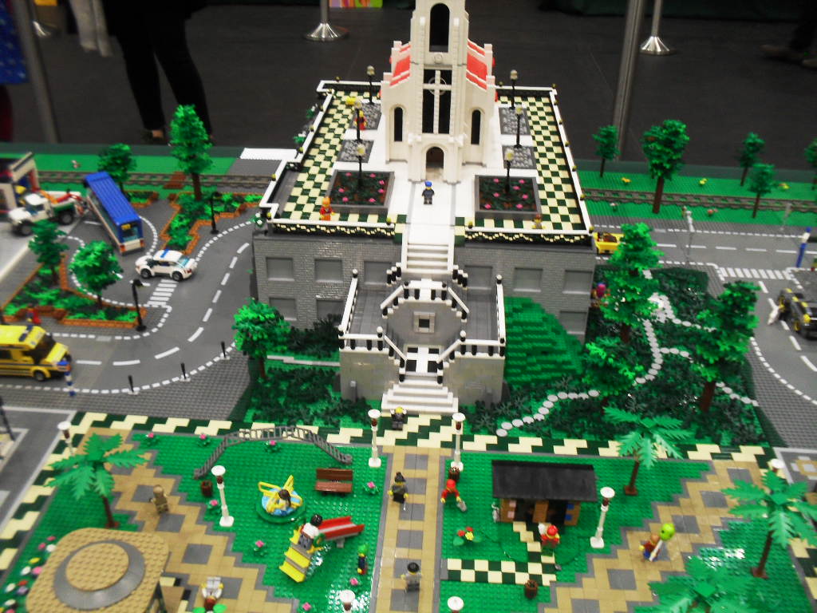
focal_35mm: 35
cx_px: 408
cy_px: 306
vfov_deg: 40.7
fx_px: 826
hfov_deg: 52.6
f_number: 3.2
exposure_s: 1/30
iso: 160
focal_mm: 6.3
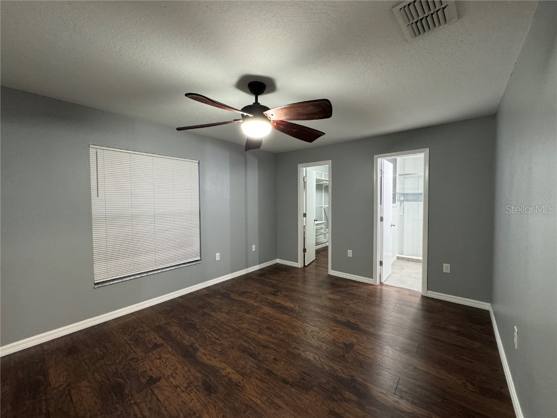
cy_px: 209
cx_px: 278
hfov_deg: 102.1
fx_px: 225
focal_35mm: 14
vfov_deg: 85.7
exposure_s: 1/60
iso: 400
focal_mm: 2.22
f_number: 2.2
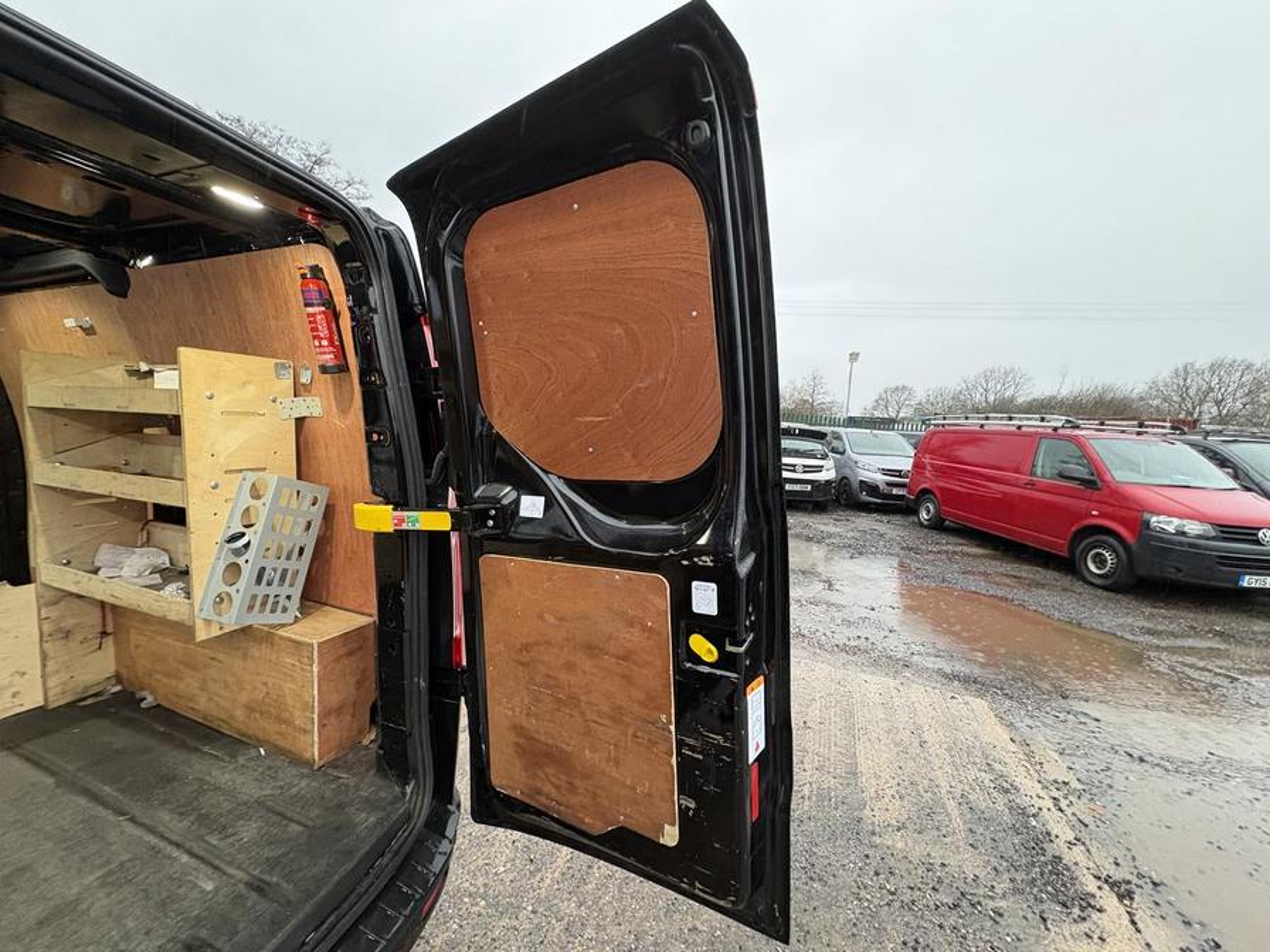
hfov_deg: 102.1
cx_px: 635
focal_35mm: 14
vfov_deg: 85.7
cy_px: 476
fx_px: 514
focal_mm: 2.22
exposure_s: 1/60
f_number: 2.2
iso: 320
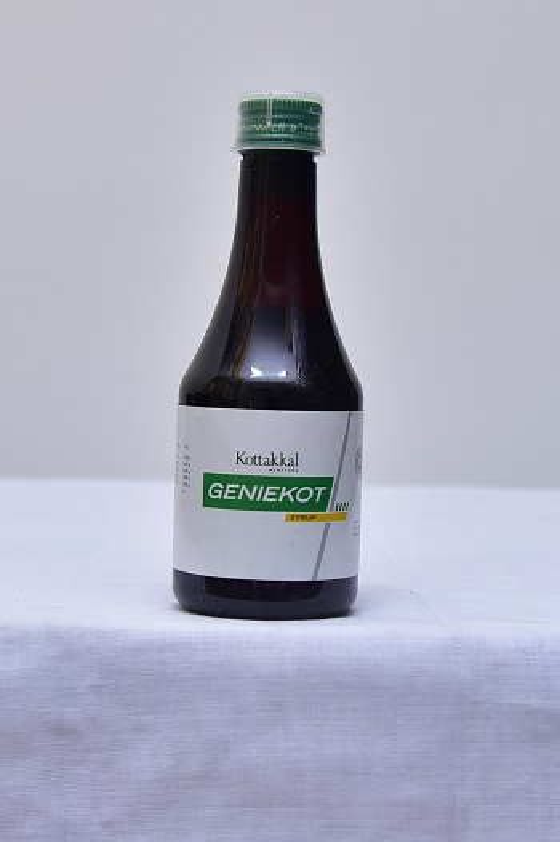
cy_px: 421
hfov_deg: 30.5
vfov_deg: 44.5
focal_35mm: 44
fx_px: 1028
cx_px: 280
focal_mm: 44
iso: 1250
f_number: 4.5
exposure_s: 1/160
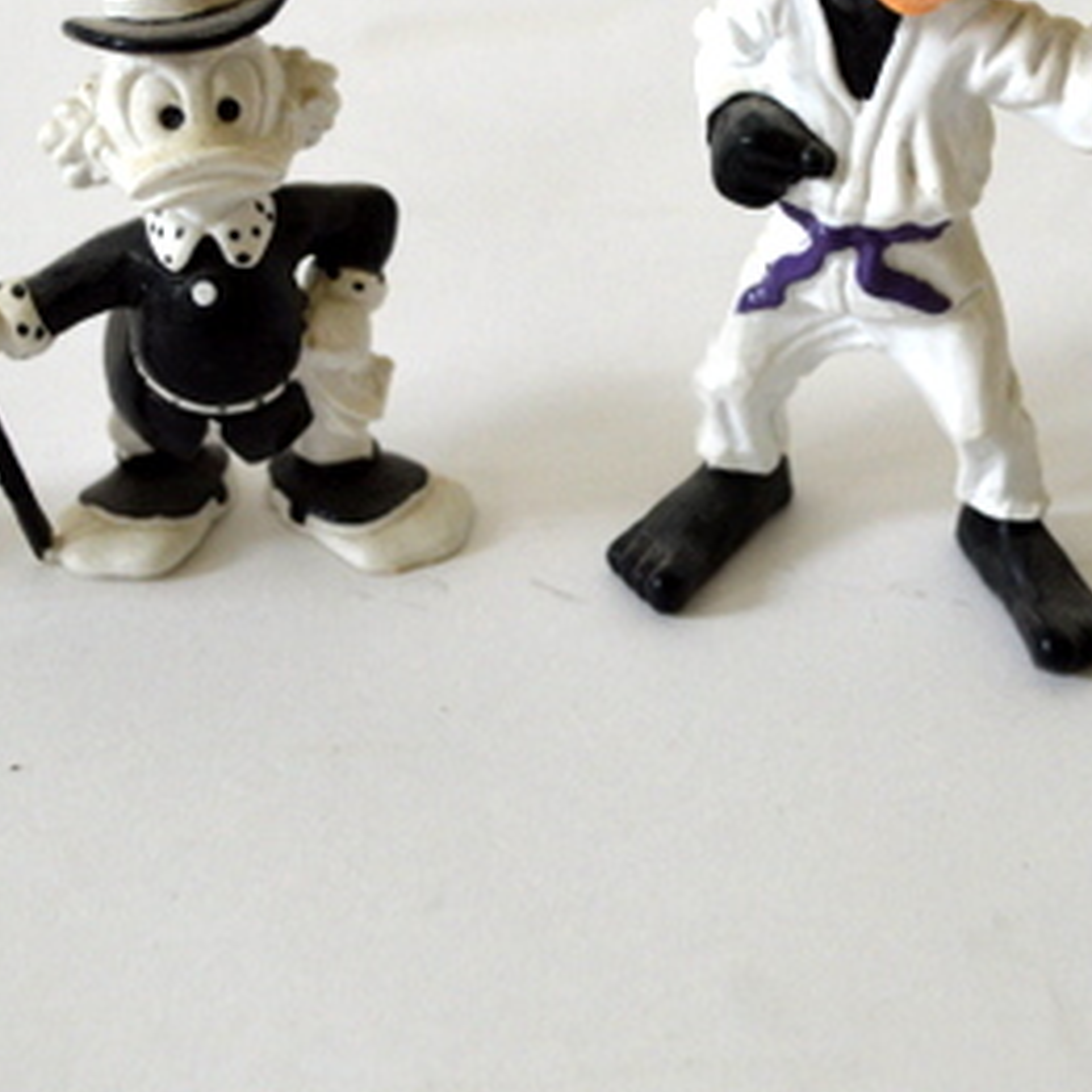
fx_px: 3538
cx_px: 653
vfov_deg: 17.4
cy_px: 255
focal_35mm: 99
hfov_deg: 17.5
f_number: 4.5
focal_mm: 29
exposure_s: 1/80
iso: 400
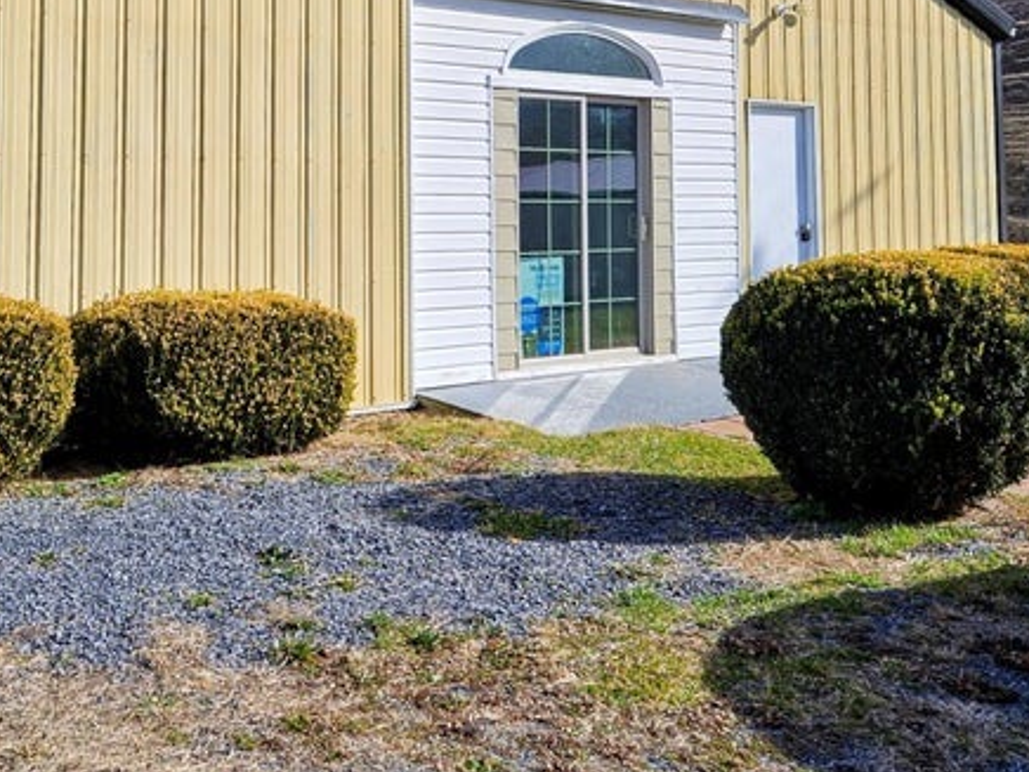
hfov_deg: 41.0
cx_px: 273
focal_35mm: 45
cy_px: 94
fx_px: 1338
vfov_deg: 30.9
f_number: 1.8
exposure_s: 1/2693
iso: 25
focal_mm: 5.4
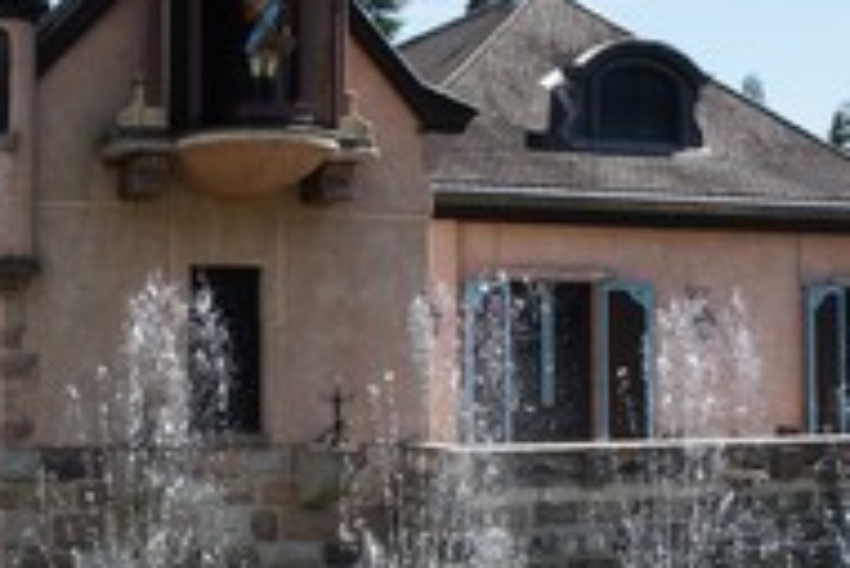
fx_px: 1489
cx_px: 188
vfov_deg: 21.6
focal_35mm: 63
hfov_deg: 31.2
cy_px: 277
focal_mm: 20
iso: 200
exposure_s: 1/320
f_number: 8
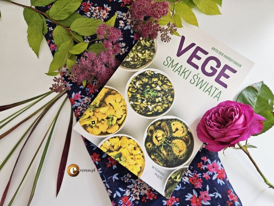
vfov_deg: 58.9
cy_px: 103
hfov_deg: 73.9
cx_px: 137
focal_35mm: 23
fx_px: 182
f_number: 1.8
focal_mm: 5.4
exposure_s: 1/100
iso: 320
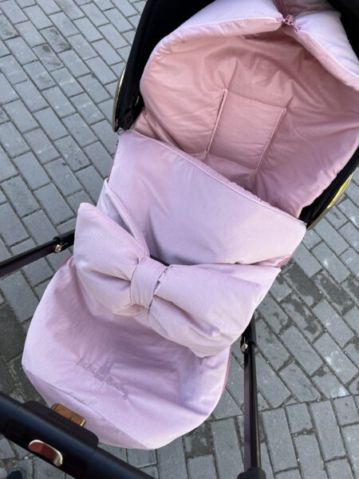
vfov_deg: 67.3
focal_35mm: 26
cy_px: 240
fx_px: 360
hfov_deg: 53.1
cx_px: 180
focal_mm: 5.7
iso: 50
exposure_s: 1/887
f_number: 1.5
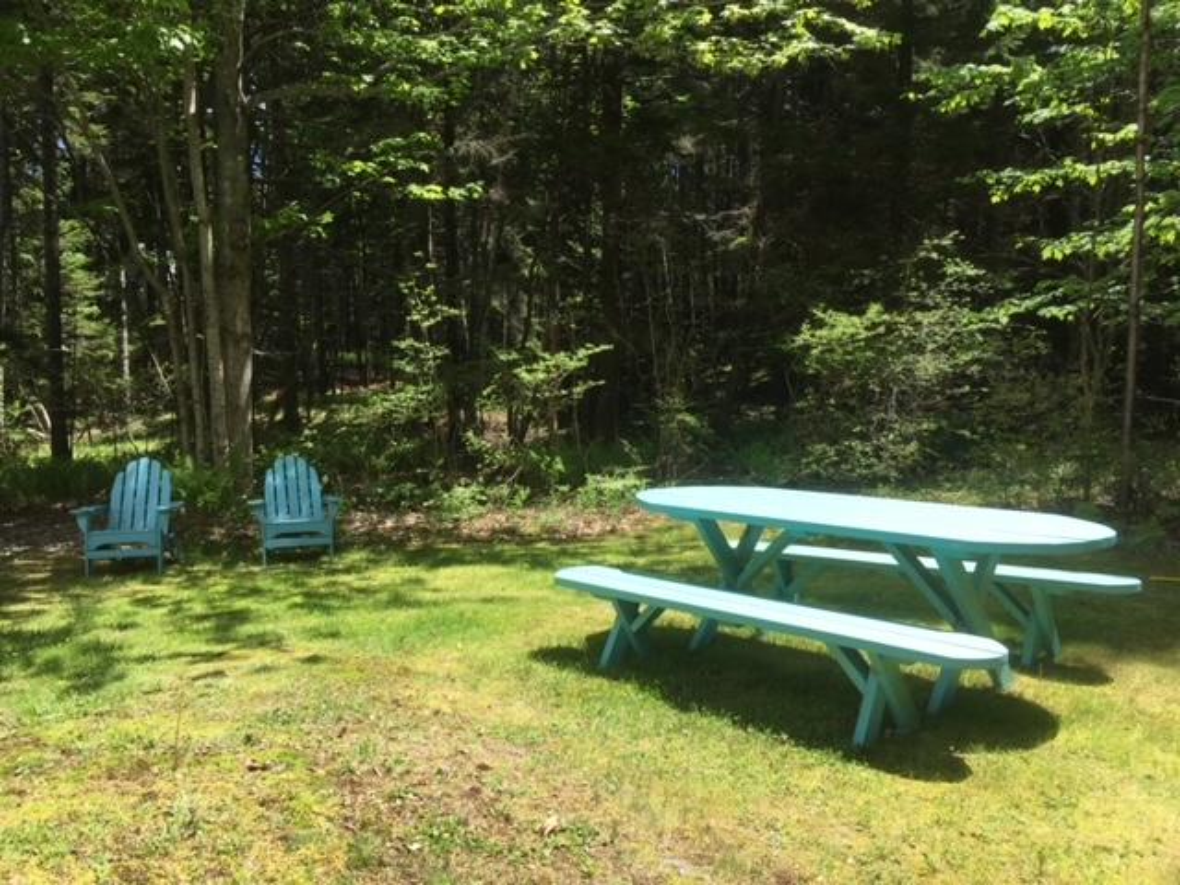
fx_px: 989
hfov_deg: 61.7
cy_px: 442
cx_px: 590
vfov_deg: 48.2
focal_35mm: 29
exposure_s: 1/842
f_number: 2.2
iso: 32
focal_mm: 4.15
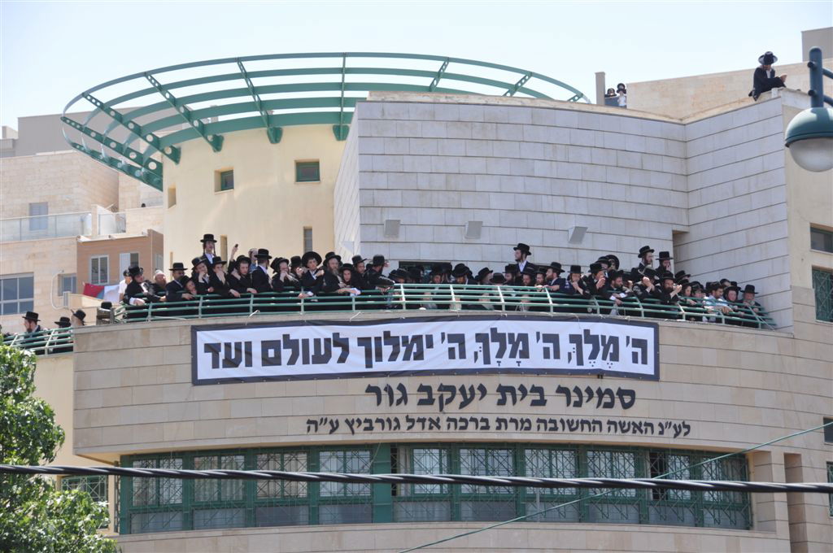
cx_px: 416
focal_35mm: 112
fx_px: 2600
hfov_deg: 18.2
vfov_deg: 12.1
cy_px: 276
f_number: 9
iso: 200
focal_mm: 75
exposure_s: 1/320
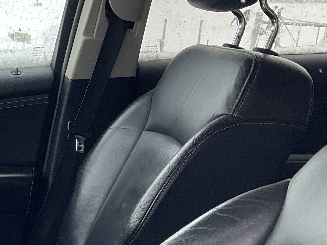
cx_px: -64
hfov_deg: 21.8
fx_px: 784
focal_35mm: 83
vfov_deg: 17.2
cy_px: 263
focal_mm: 3
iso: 25
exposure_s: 1/266
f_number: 1.8
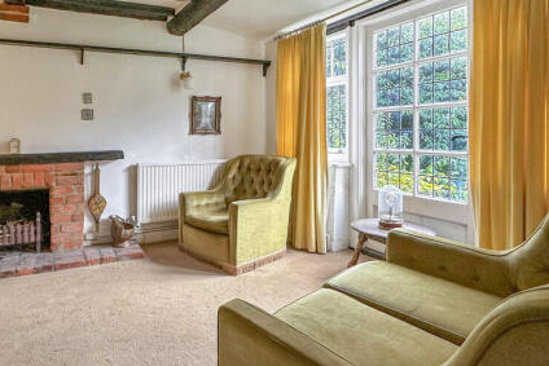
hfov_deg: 82.9
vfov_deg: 61.7
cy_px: 208
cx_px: 219
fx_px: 305
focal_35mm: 20
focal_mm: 2.22
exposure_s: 1/100
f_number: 2.2
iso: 160
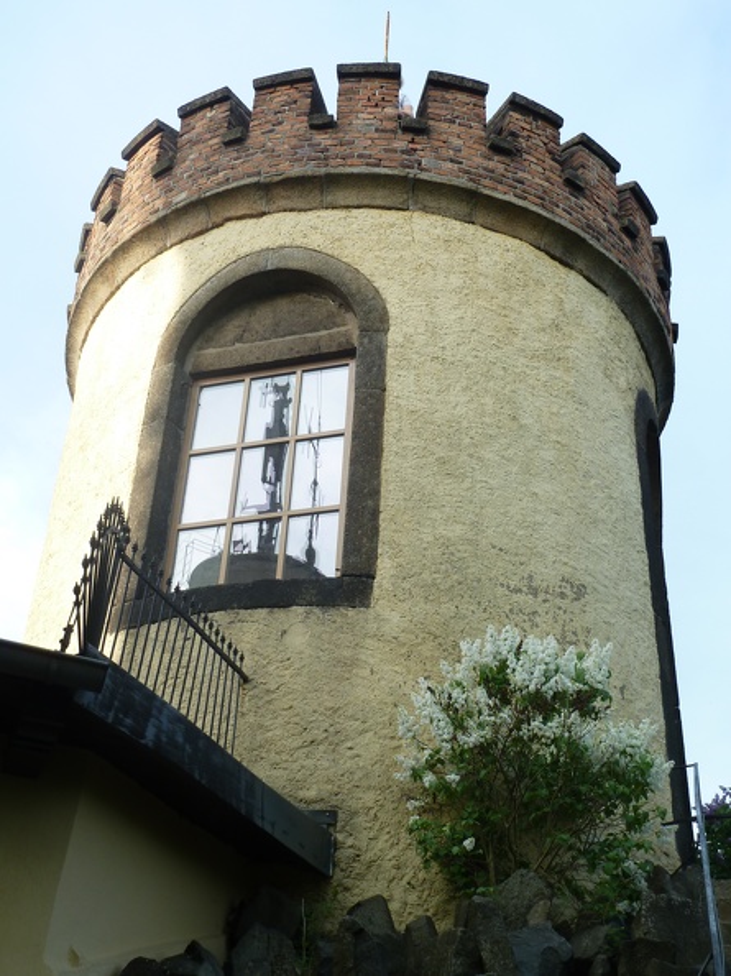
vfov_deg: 44.8
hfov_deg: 34.3
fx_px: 1183
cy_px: 488
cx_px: 366
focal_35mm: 42
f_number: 4
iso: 80
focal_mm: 6.9
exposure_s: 1/100
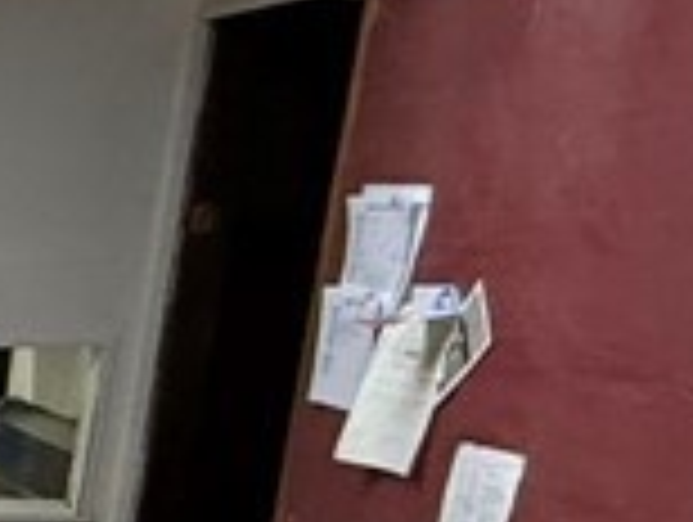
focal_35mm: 93
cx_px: -1220
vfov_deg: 14.9
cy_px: 752
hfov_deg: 12.5
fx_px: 1865
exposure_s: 1/120
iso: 320
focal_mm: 2.22
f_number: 2.2
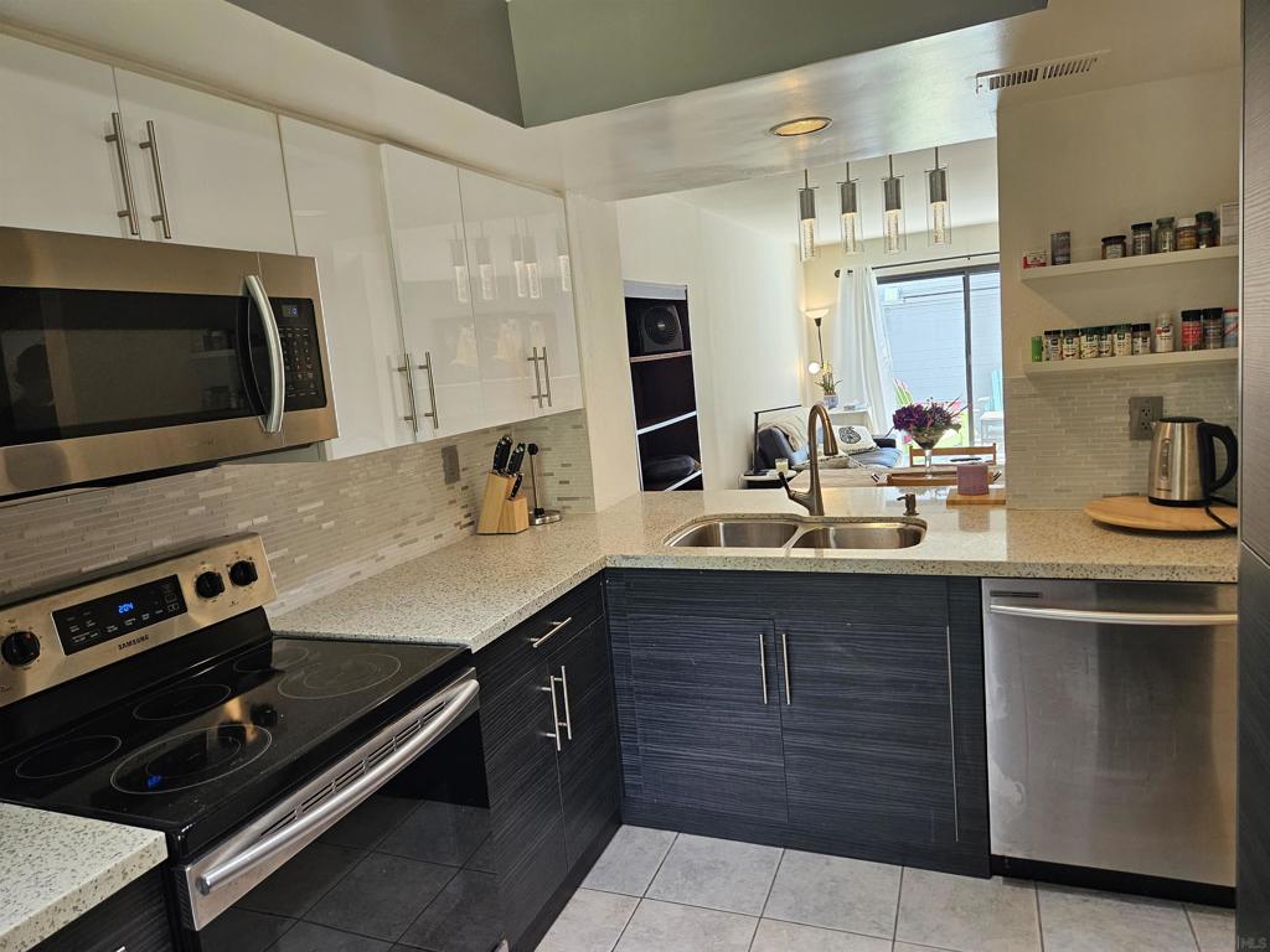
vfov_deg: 58.9
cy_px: 476
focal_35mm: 23
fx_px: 844
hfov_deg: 73.9
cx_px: 635
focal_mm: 5.4
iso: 160
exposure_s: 1/120
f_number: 1.8
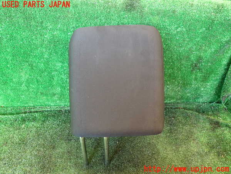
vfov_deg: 54.9
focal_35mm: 25
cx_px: 116
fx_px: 167
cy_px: 87
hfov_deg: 69.4
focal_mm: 4.5
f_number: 2
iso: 250
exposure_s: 1/30
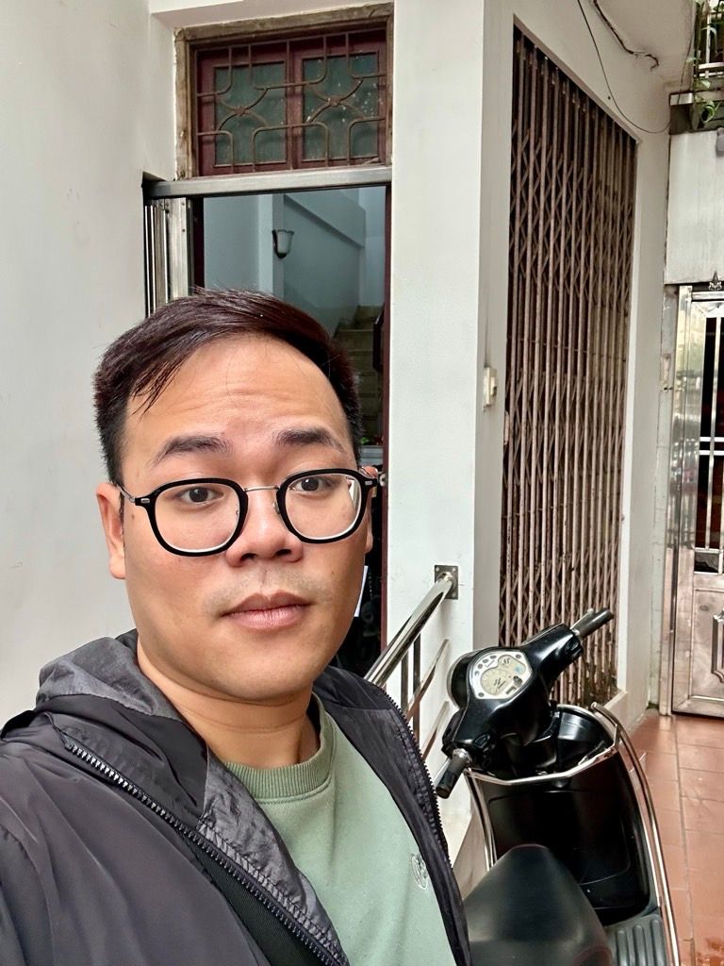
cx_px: 362
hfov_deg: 46.8
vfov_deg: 60.0
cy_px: 483
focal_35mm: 30
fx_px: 837
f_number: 1.9
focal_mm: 2.69
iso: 100
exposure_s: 1/60
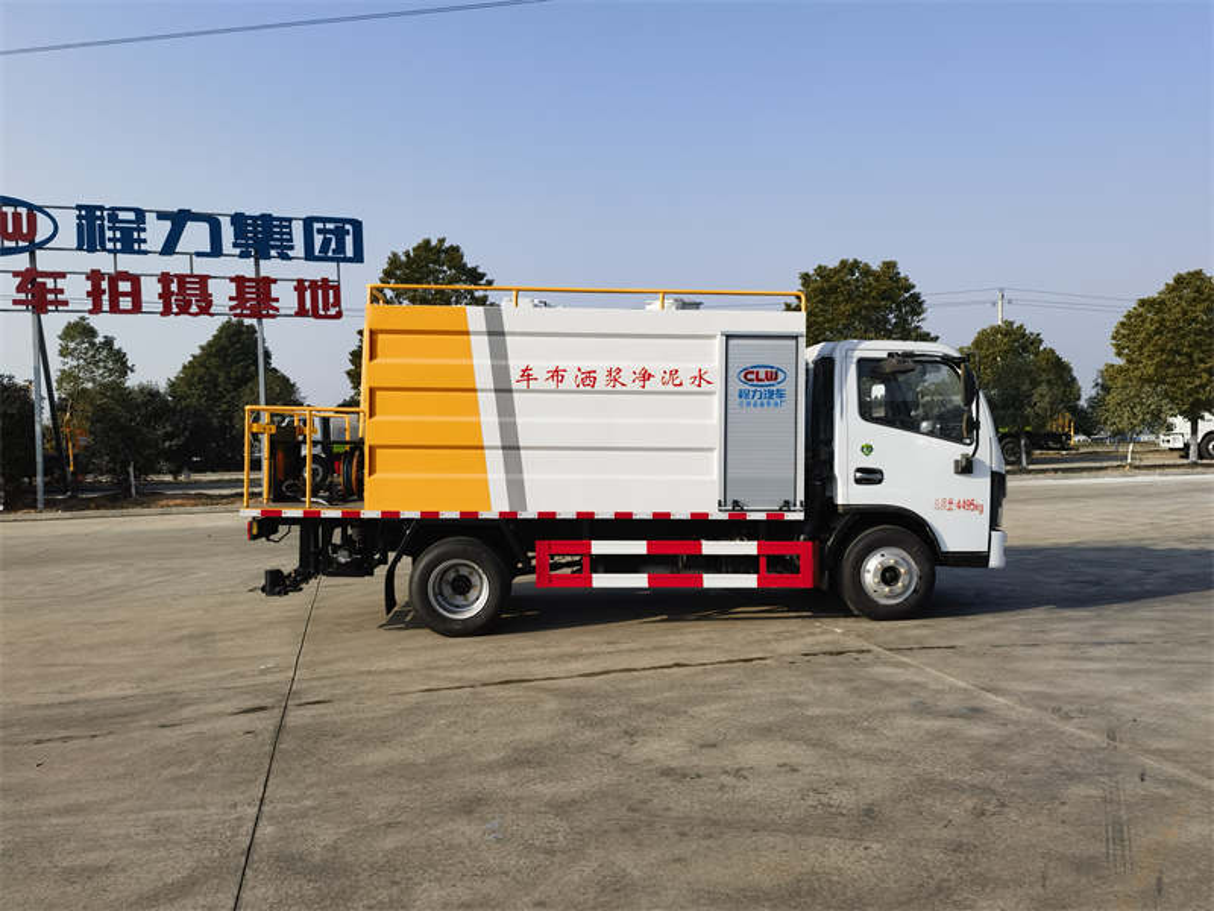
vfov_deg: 51.4
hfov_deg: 65.3
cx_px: 607
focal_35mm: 27
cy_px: 456
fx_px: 947
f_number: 1.9
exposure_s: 1/3115
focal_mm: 6.67
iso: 50
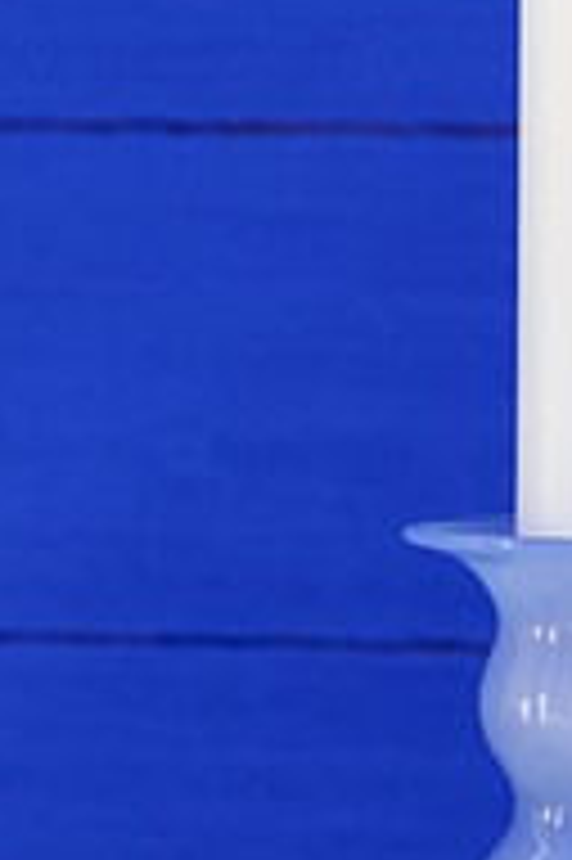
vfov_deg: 5.3
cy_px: 304
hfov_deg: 3.6
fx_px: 9216
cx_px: 27
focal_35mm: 386
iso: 200
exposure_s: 1/60
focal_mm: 85
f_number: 8
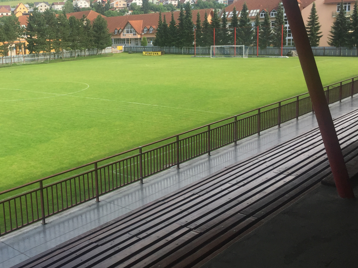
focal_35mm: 43
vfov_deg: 33.5
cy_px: 108
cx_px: 97
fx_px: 445
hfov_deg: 42.7
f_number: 2.2
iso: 32
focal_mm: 4.15
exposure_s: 1/824
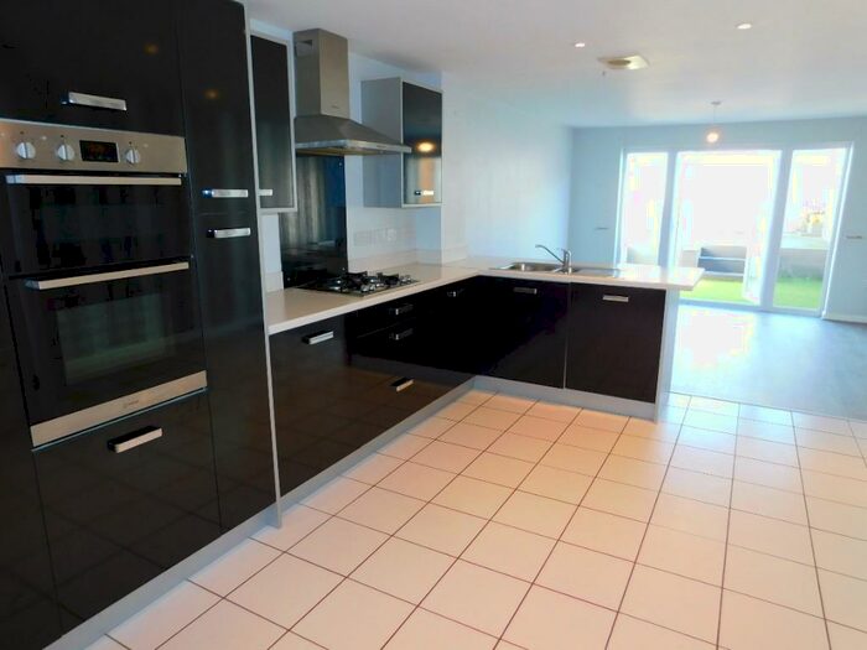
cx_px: 434
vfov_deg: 58.9
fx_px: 576
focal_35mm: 23
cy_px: 325
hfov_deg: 73.9
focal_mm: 4
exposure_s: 1/40
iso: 125
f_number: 3
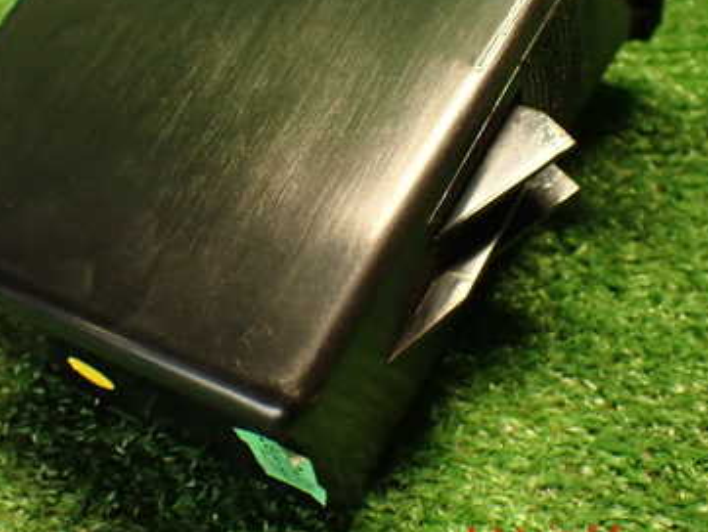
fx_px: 1085
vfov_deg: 27.2
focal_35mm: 53
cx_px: 323
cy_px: 131
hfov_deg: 36.1
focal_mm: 5.79
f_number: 2.4
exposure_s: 1/30
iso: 640
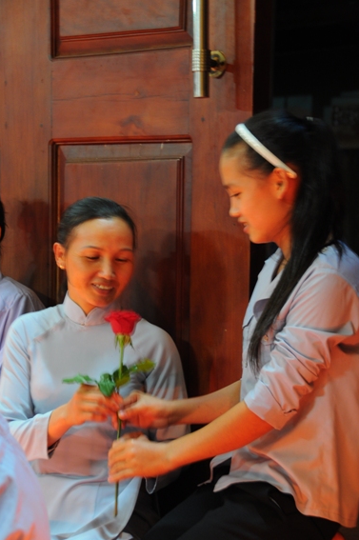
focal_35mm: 88
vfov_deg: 23.1
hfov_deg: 15.5
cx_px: 182
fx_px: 1319
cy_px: 303
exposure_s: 1/2
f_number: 4.8
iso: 500
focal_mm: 52
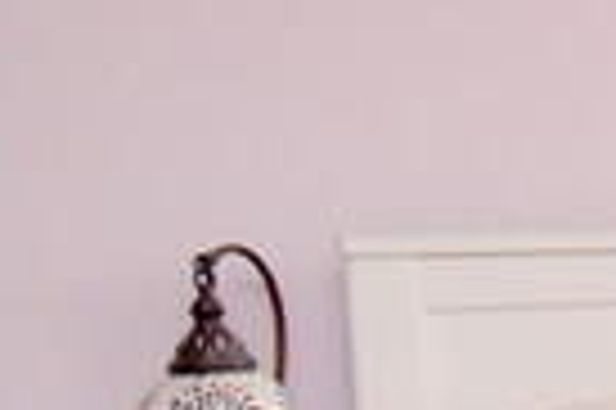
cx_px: 1758
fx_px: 1914
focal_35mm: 112
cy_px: 376
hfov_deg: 11.7
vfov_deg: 12.1
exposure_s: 1/160
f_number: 4.5
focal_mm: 10
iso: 800
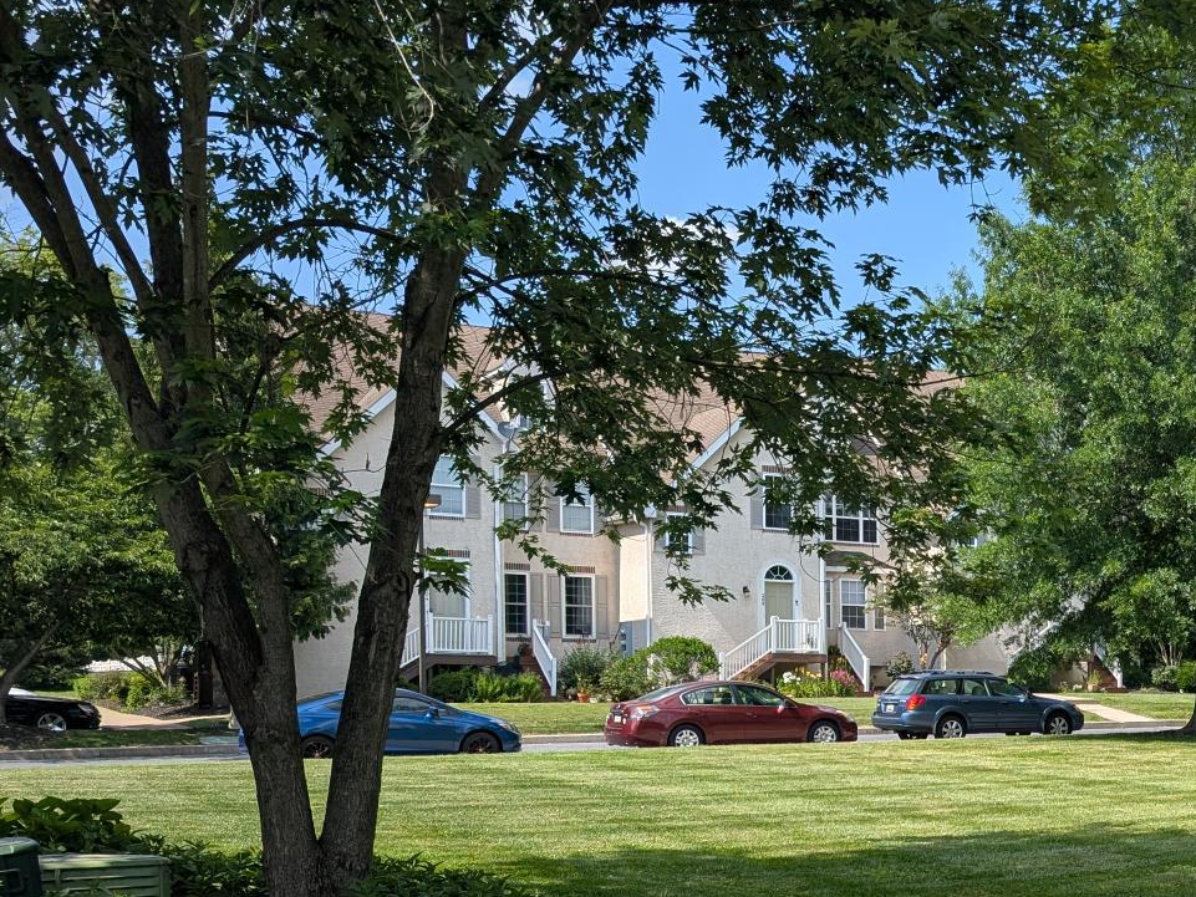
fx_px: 1762
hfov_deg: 33.9
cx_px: 1220
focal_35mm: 51
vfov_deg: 27.7
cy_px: 780
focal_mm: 6.9
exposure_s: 1/877
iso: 21
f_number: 1.68
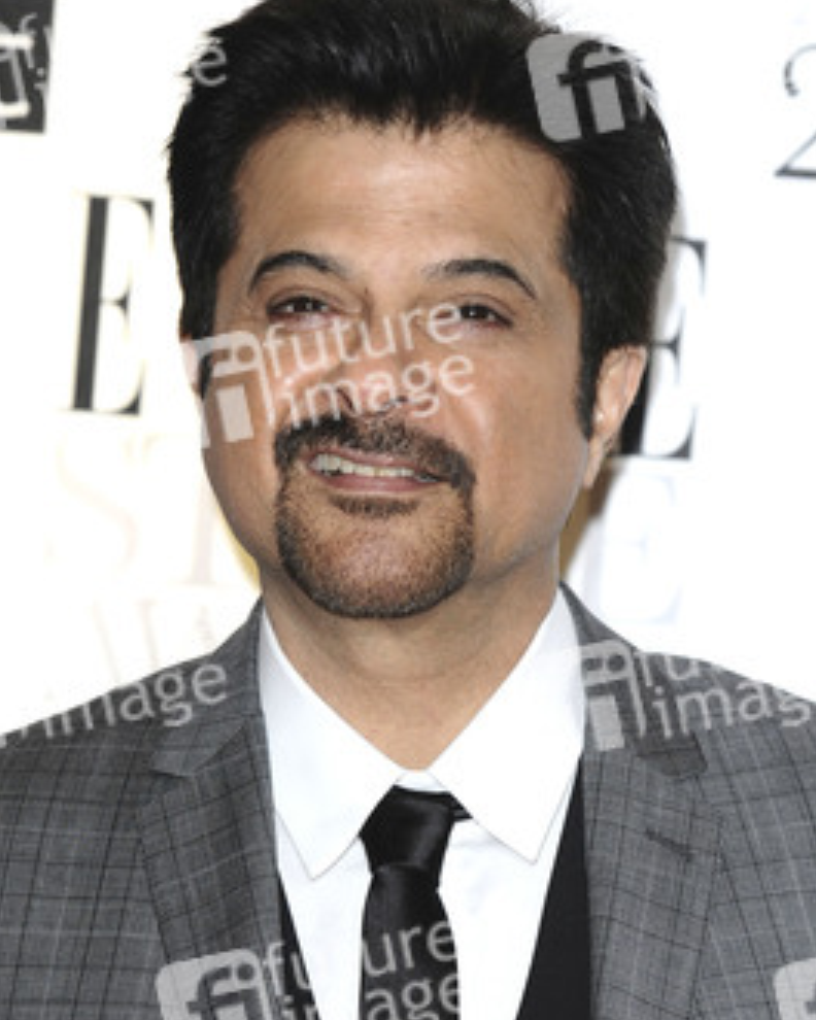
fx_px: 8500
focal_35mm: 282
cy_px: 532
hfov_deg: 5.5
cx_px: 406
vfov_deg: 6.9
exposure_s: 1/200
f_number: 5
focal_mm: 165
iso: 320
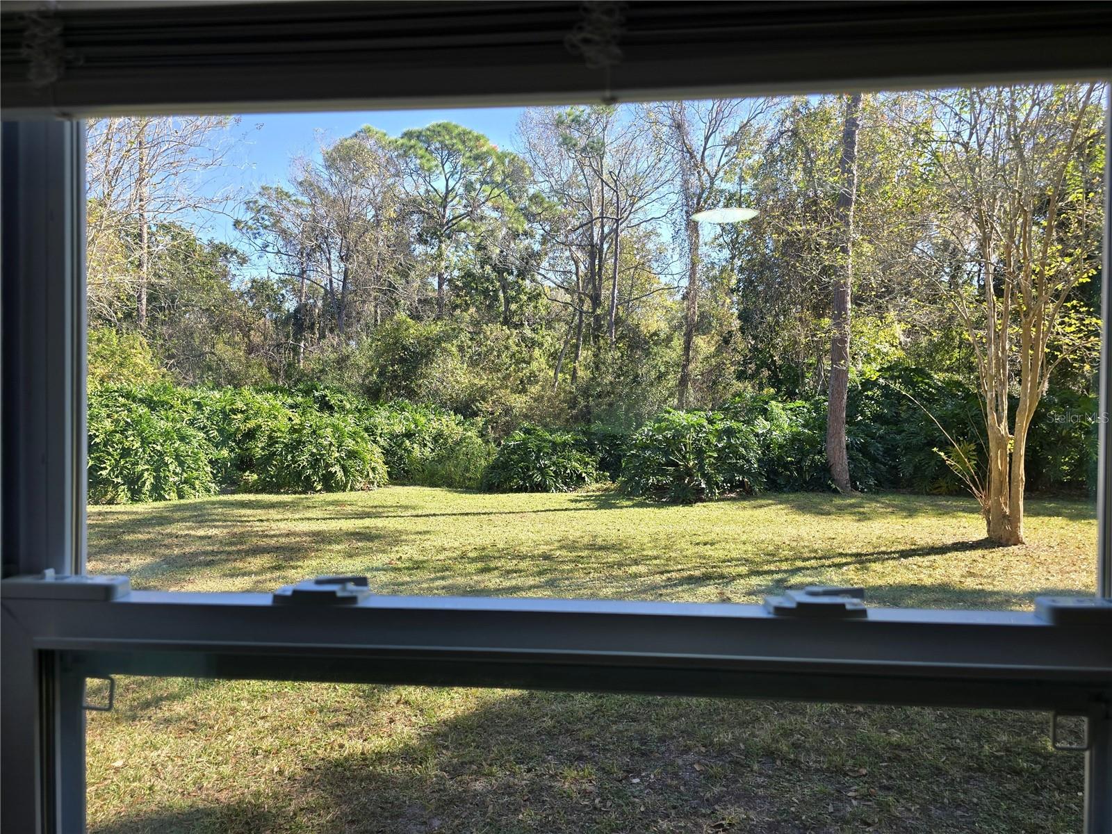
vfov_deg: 58.9
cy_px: 417
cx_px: 556
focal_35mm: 23
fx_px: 739
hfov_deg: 73.9
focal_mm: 6.3
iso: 12
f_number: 1.7
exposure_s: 1/123
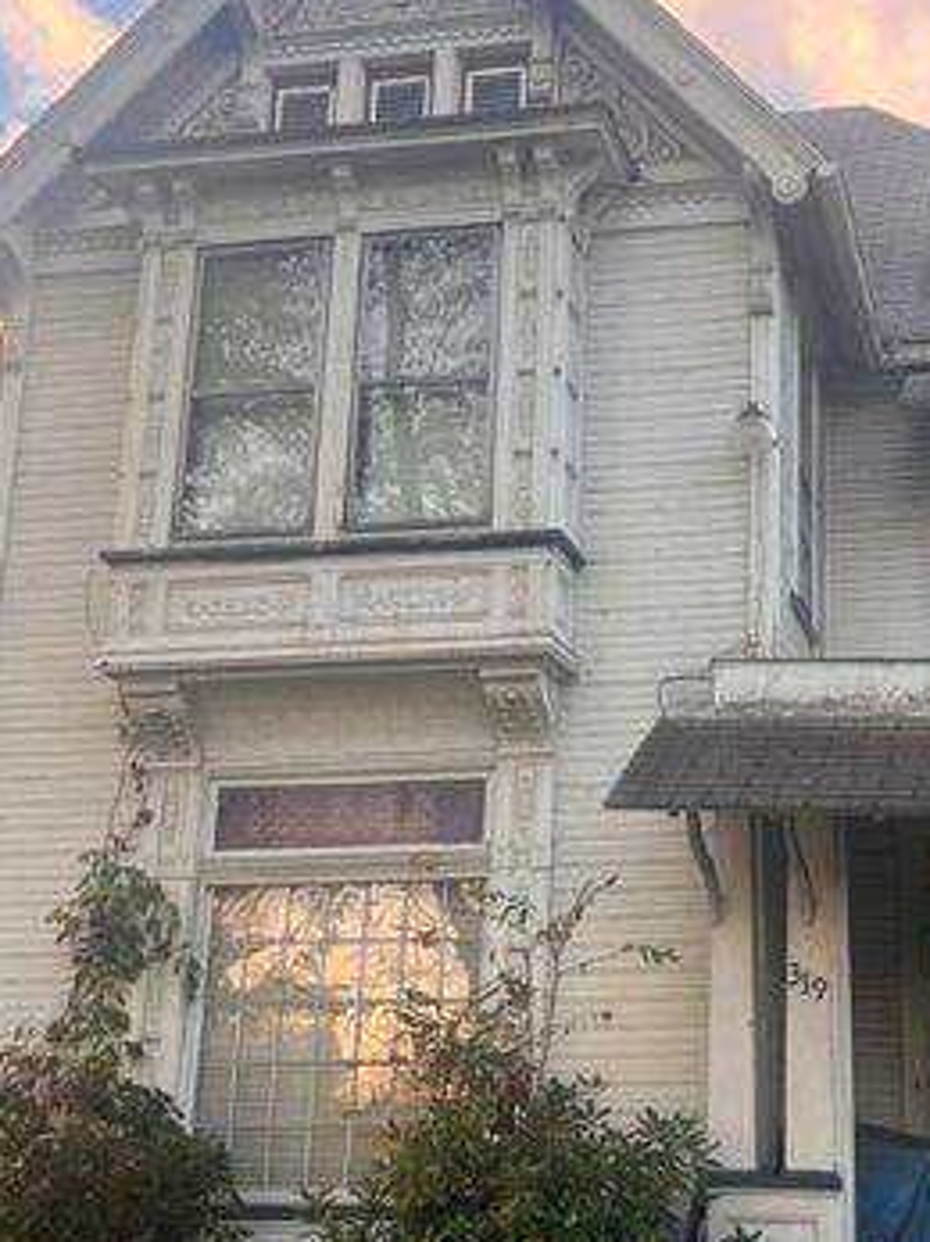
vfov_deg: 38.2
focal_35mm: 50
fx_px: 1792
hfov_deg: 28.3
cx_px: 776
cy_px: 650
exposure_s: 1/150
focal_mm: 5.7
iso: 32
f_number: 1.5
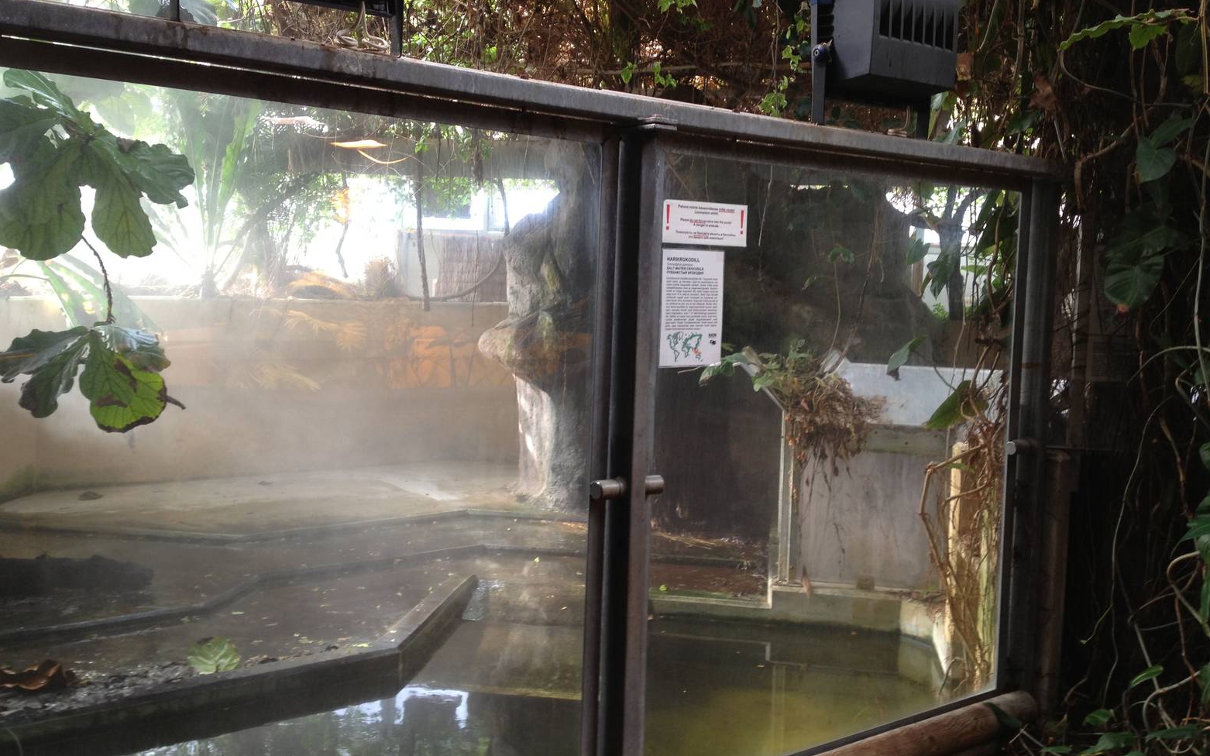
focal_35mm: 38
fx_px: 1253
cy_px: 357
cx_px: 616
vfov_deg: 33.6
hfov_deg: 51.5
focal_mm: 4.28
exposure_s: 1/24
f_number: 2.4
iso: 50
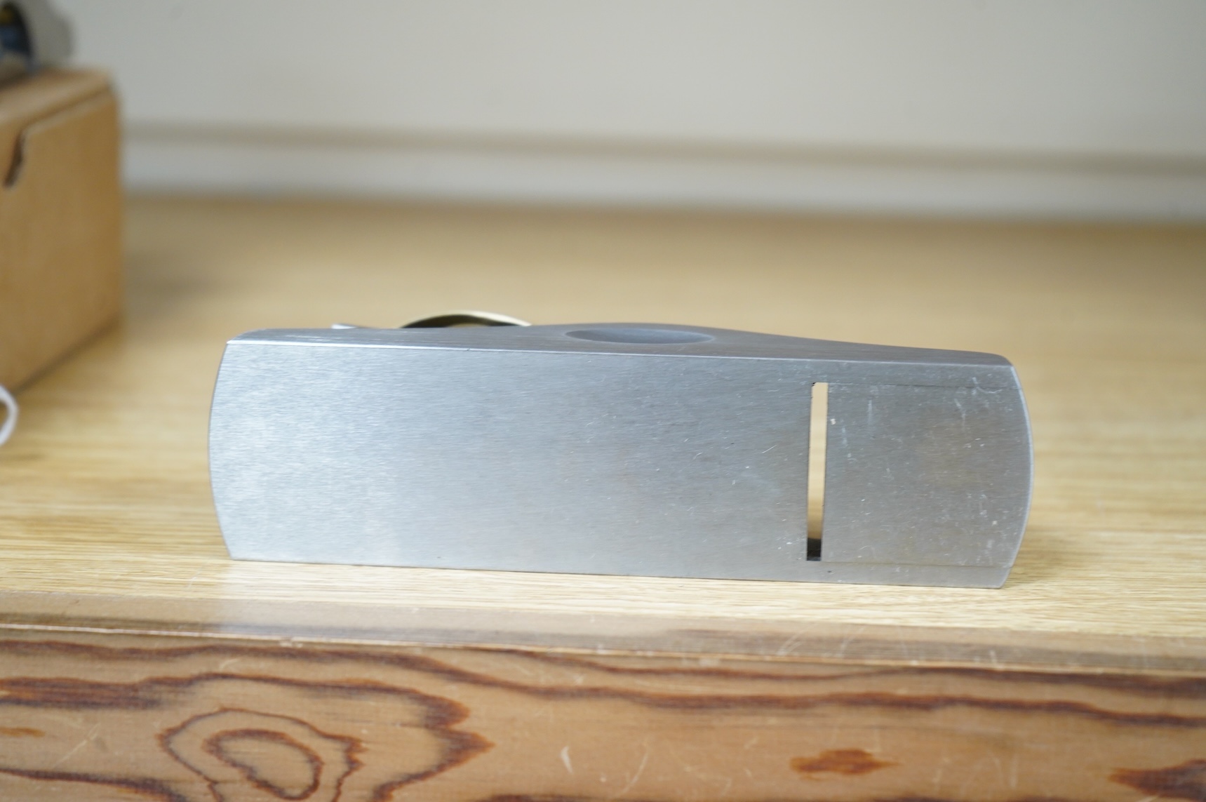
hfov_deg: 28.9
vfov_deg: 19.4
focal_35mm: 70
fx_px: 2343
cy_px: 401
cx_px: 603
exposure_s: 1/80
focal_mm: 70
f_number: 5.6
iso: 2500
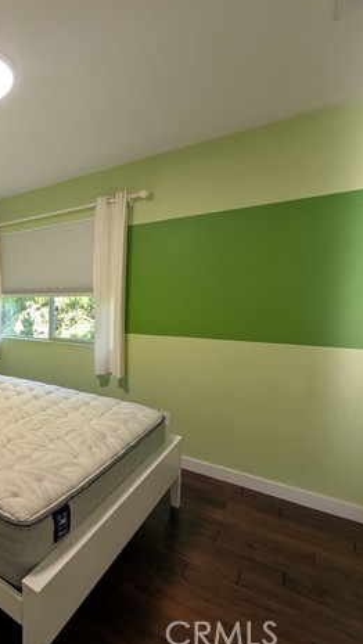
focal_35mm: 18
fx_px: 308
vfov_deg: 92.6
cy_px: 321
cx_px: -32
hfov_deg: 46.2
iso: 53
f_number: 1.95
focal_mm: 2.23
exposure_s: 1/60
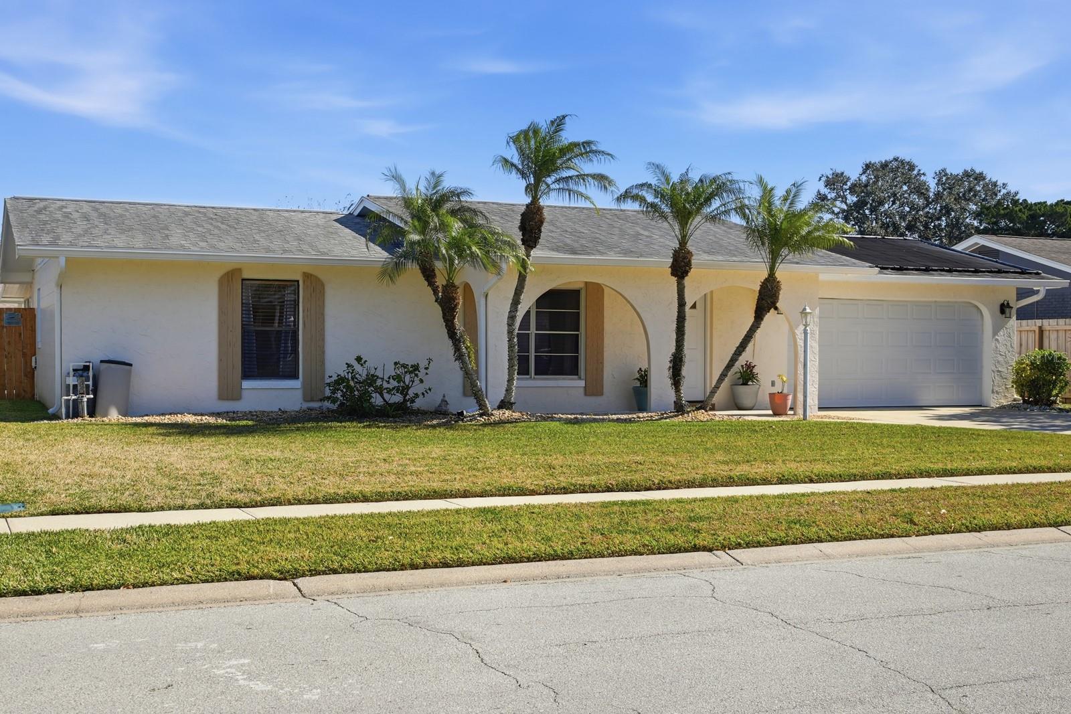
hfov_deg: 46.4
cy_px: 357
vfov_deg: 31.9
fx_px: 1250
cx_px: 536
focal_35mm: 42
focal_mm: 28.5
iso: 100
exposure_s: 1/8000
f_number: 4
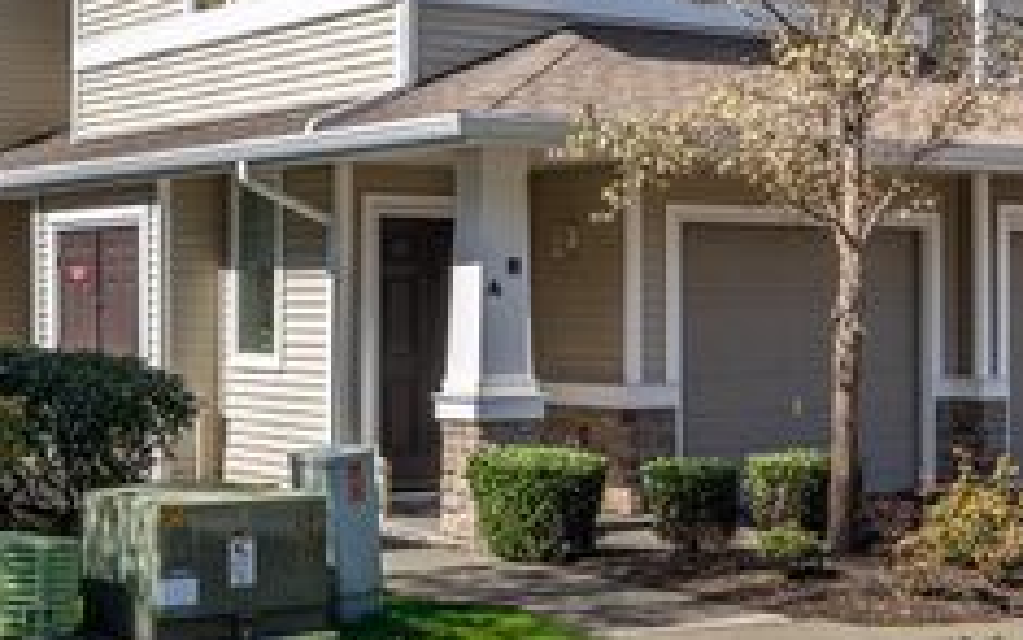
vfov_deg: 24.7
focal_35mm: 52
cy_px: 207
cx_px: 714
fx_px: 1450
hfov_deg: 38.2
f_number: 6.7
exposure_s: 1/250
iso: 100
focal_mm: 24
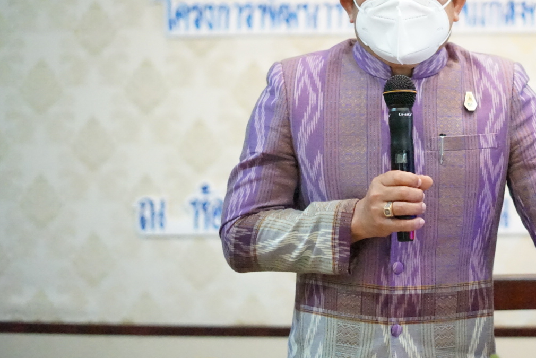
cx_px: 413
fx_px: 1192
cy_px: 114
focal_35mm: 80
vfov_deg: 17.0
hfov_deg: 25.0
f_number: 1.8
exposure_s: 1/2000
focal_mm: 50
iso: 25600
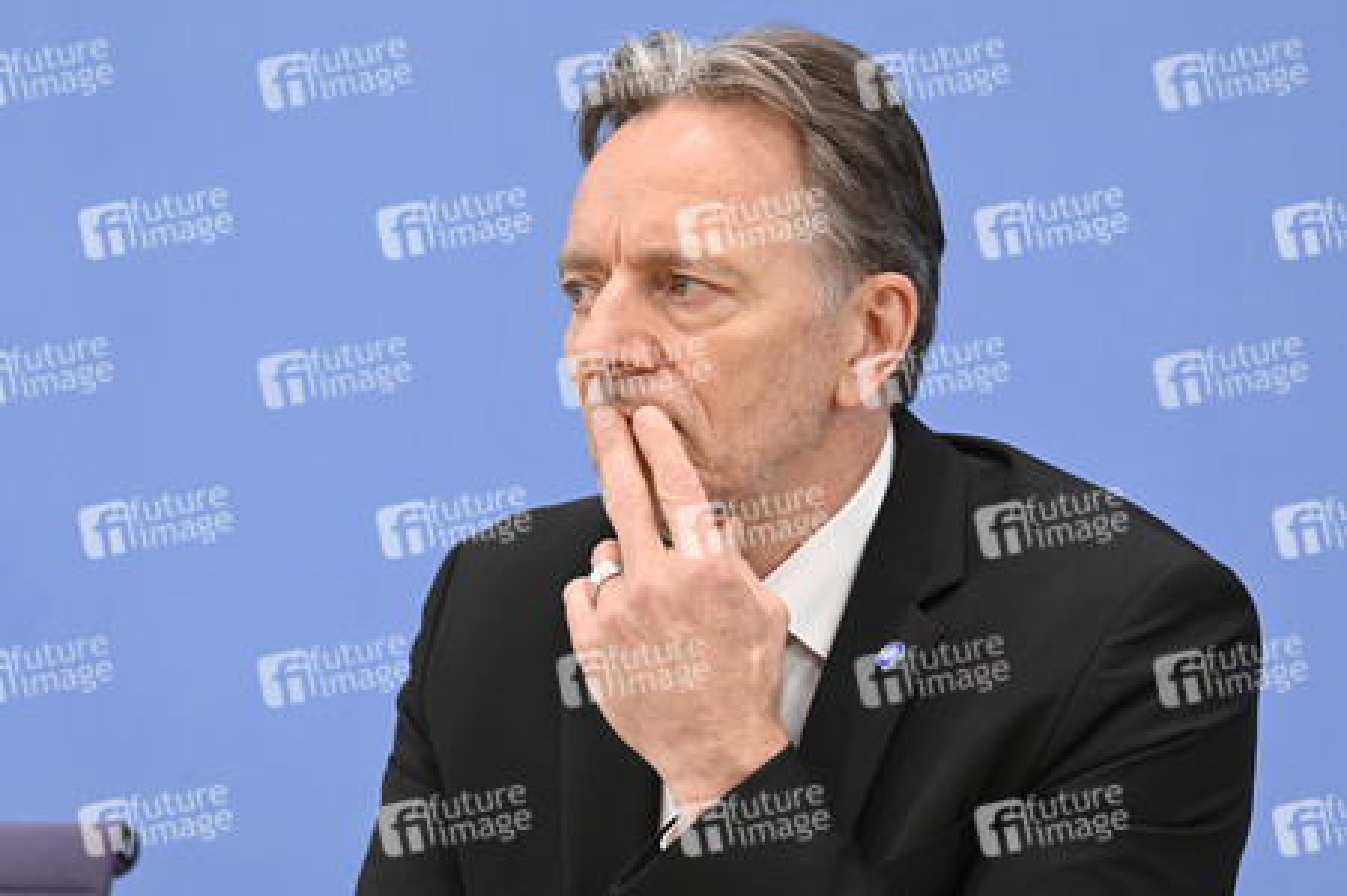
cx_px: 674
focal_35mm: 145
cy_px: 448
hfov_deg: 14.2
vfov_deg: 9.4
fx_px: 5421
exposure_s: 1/500
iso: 5000
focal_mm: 145
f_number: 7.1
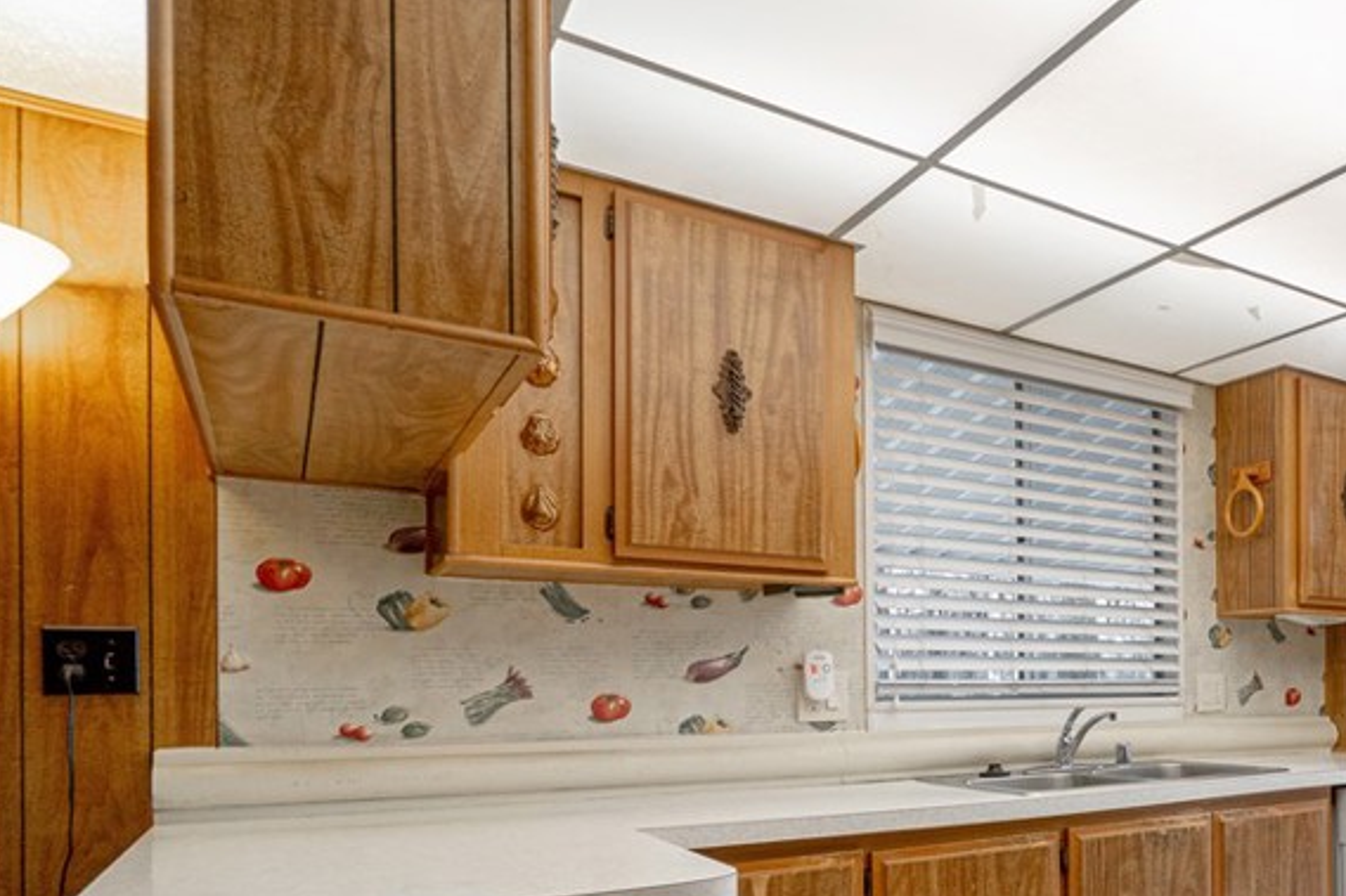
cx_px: 1199
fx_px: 1009
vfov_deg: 46.2
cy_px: 669
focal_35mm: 27
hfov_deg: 58.2
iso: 640
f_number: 7.1
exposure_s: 1/25
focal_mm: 10
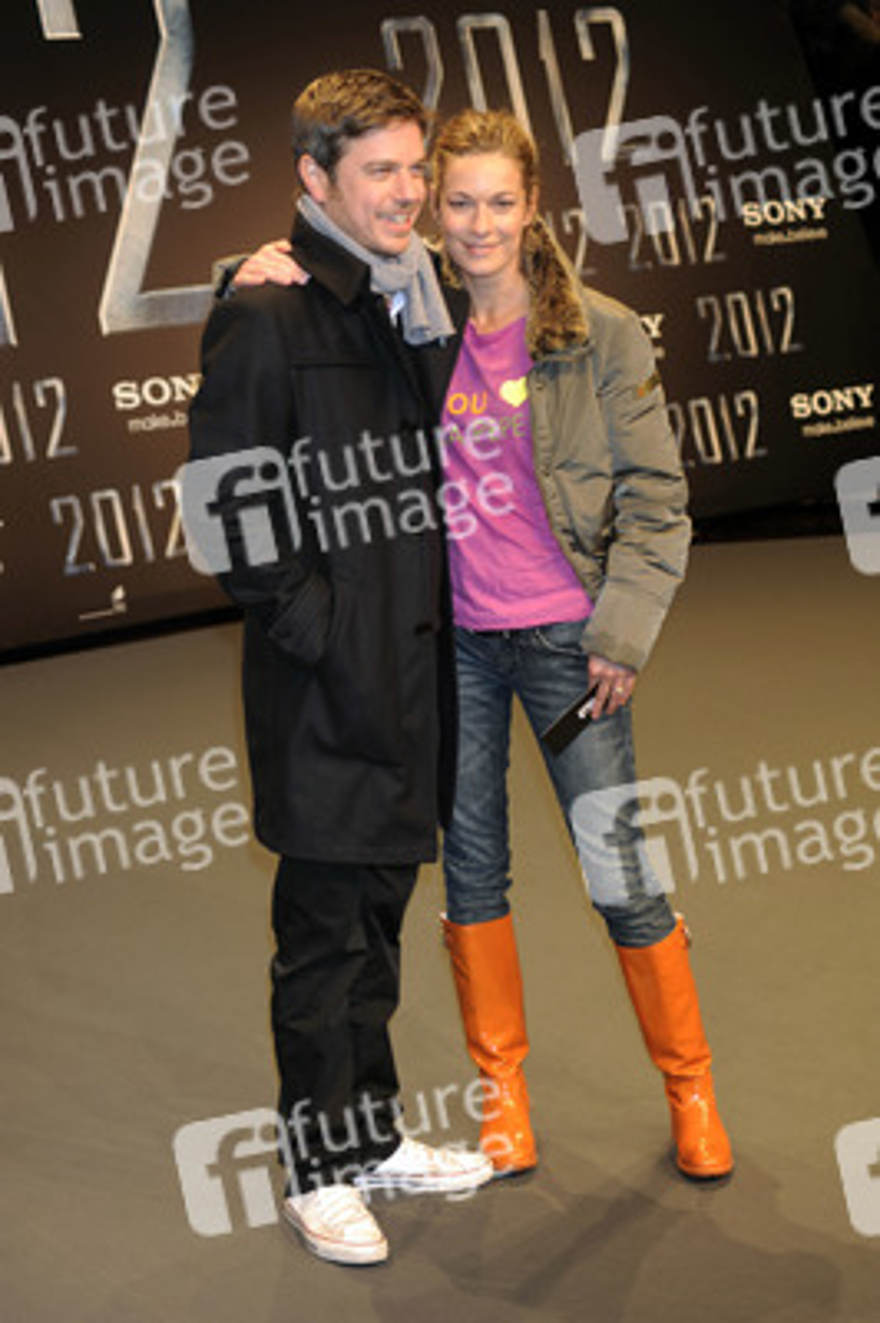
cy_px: 662
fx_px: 2938
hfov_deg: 17.0
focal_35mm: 80
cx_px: 440
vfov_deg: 25.4
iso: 500
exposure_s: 1/125
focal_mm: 80
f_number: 4.5
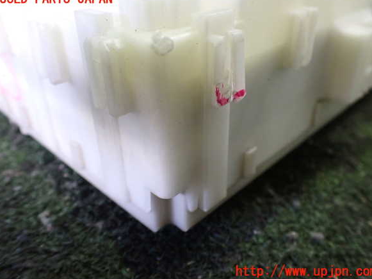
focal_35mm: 31
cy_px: 135
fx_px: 333
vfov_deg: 45.4
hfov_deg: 58.4
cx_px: 188
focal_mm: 5.4
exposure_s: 1/60
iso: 800
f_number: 2.3
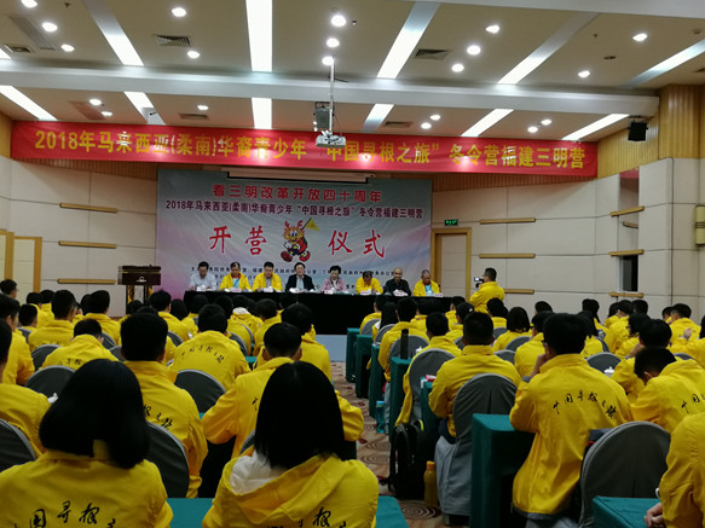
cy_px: 259
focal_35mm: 35
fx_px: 713
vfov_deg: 40.7
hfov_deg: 52.6
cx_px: 343
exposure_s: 1/33.3
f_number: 2.2
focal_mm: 3.95
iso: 320
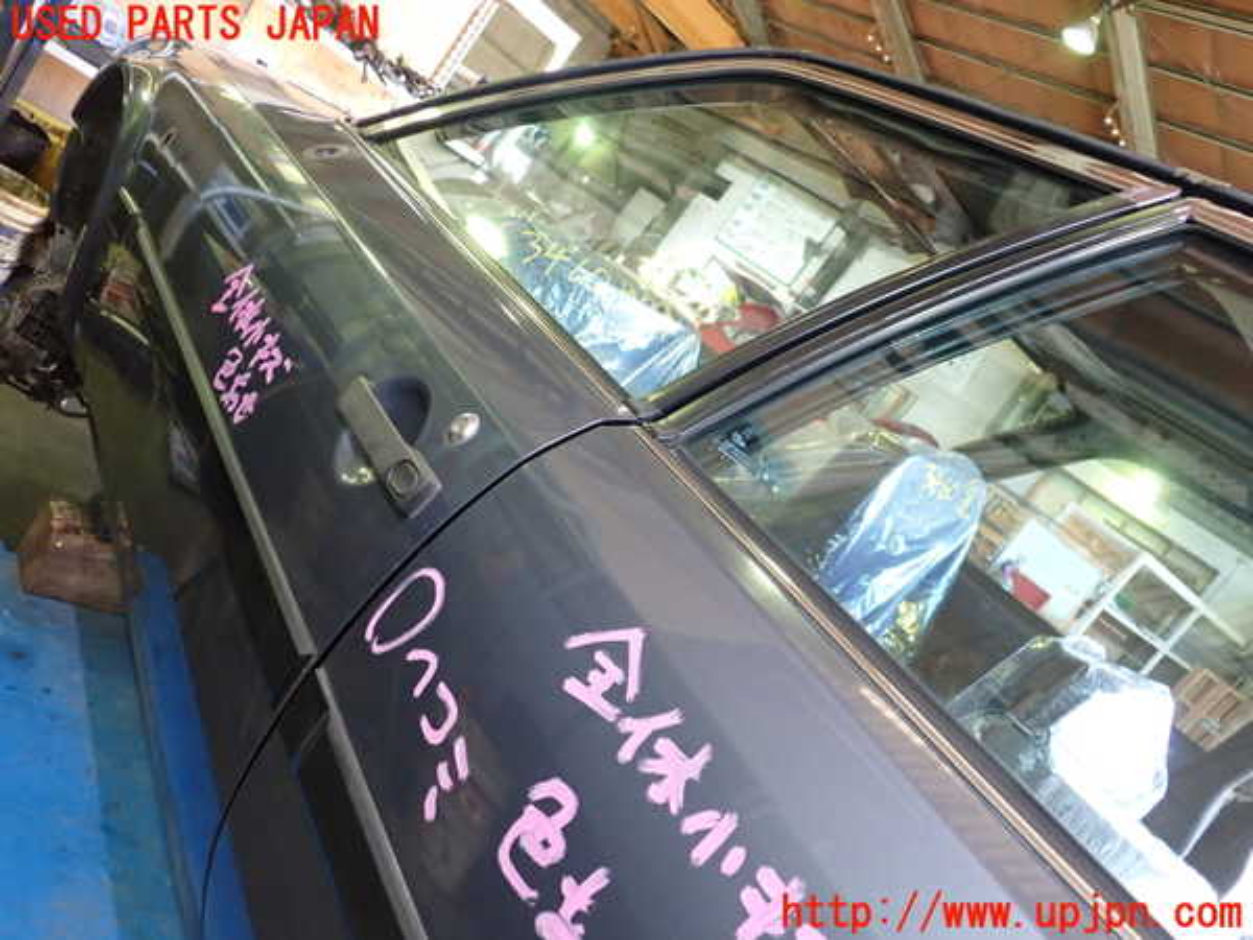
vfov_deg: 46.8
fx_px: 1086
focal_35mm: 30
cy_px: 470
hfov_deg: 60.0
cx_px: 626
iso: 400
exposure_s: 1/30
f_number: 2.3
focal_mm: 5.4
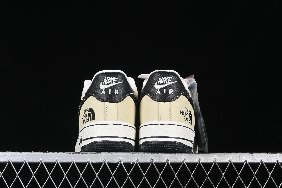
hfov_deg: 27.0
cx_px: 141
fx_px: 587
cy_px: 94
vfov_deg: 18.2
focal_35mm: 75
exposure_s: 1/80
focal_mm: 50
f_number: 8
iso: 160
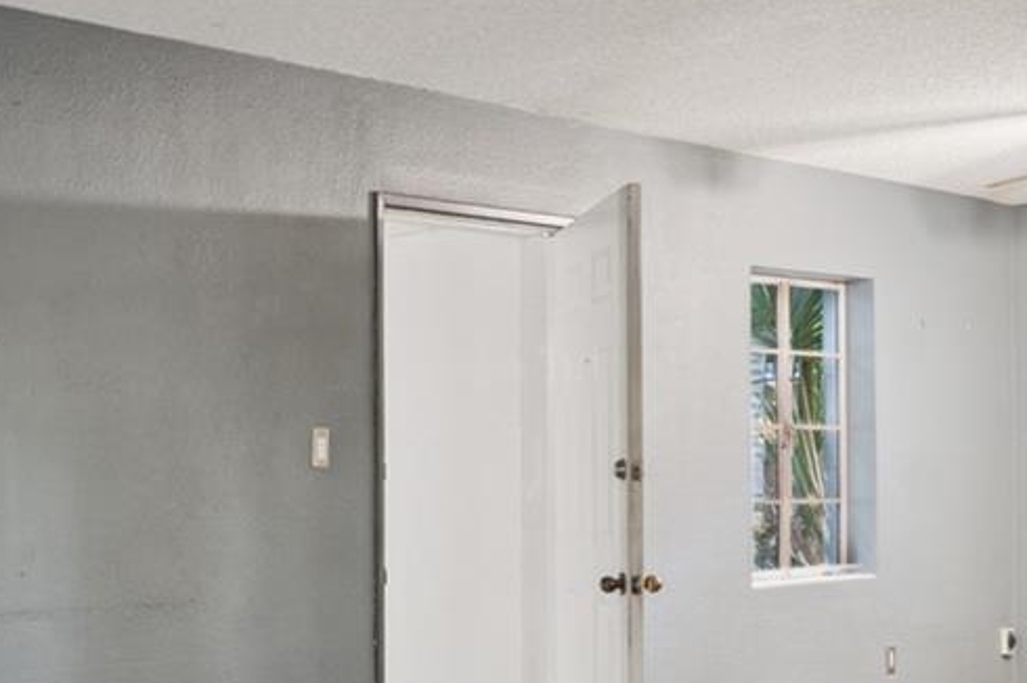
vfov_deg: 27.3
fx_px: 1397
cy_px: 457
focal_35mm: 49
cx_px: 4
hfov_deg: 36.4
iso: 200
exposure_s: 1
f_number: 8
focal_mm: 10
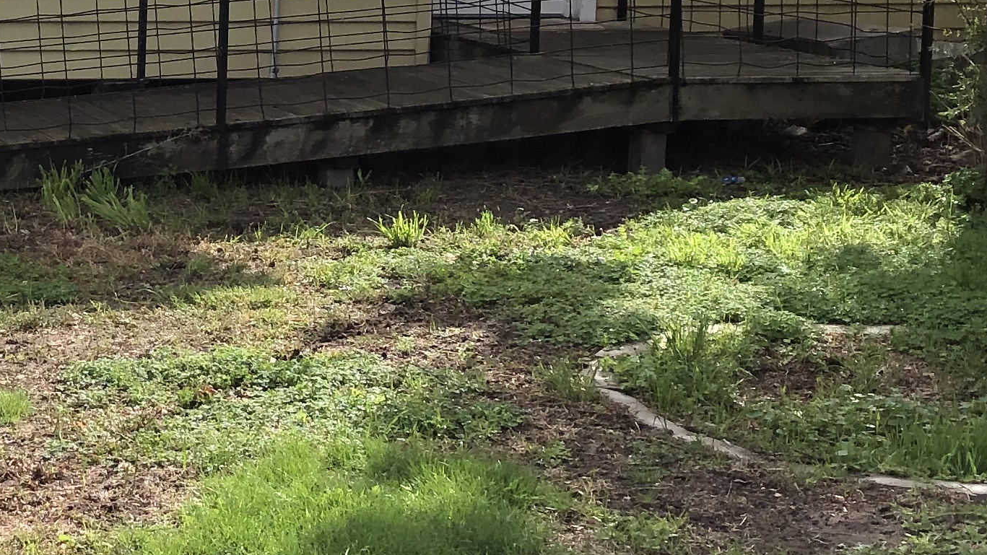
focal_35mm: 90
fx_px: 2355
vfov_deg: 13.2
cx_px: -77
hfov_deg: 22.4
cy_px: -26
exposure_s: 1/1600
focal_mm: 3.99
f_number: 1.8
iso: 20
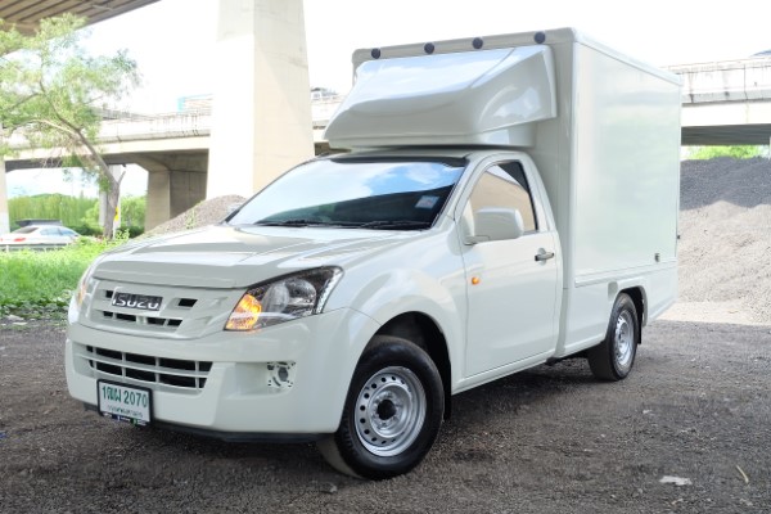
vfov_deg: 33.4
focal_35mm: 40
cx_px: 386
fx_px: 857
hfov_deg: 48.5
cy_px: 257
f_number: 6.4
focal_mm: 26.9
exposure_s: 1/140
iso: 400
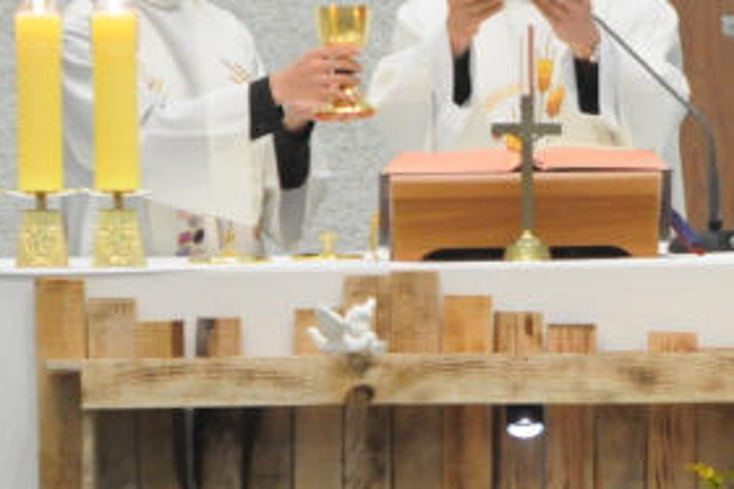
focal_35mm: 612
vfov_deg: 2.2
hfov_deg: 3.4
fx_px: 12470
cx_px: 528
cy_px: 241
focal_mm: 112
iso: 1250
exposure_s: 1/40
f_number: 5.3
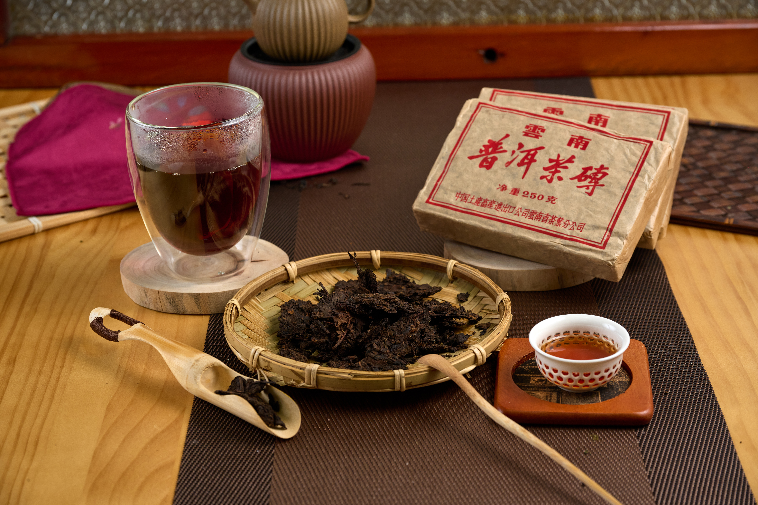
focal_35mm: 69
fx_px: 1453
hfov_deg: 29.2
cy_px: 252
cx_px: 379
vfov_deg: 19.7
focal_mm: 69
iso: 400
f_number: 7.1
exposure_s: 1/125
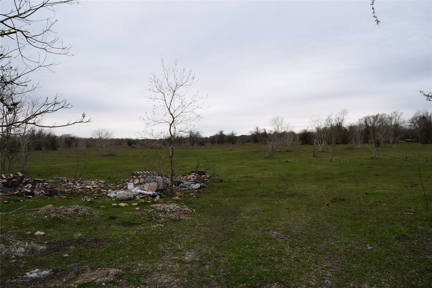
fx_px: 324
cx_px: 216
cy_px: 144
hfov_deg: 67.4
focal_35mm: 27
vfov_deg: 47.9
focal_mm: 18
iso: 400
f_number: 10
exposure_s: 1/200
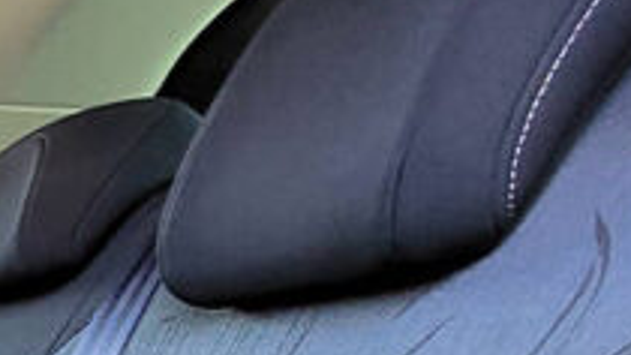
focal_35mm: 54
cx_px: -484
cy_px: 764
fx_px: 903
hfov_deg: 22.8
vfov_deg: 15.9
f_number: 2.2
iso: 200
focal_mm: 1.74
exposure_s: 1/50
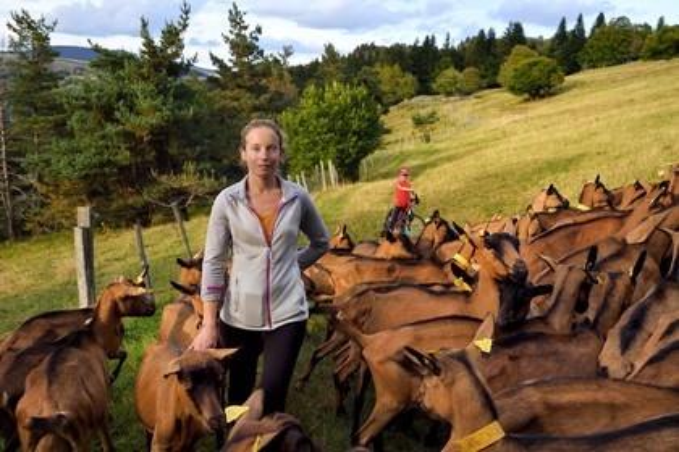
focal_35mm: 36
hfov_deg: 53.1
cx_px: 340
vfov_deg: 36.9
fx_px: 679
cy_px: 226
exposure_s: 1/250
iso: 400
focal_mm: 36
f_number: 6.3
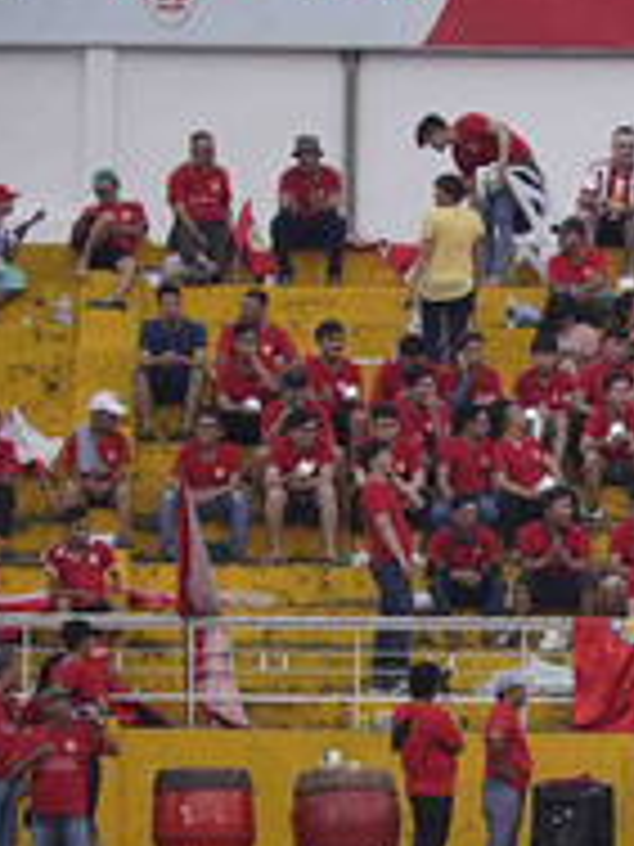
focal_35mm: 646
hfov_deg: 2.3
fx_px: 15776
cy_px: 652
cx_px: 1025
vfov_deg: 3.1
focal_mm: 140
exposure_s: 1/1000
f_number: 1.4
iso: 320
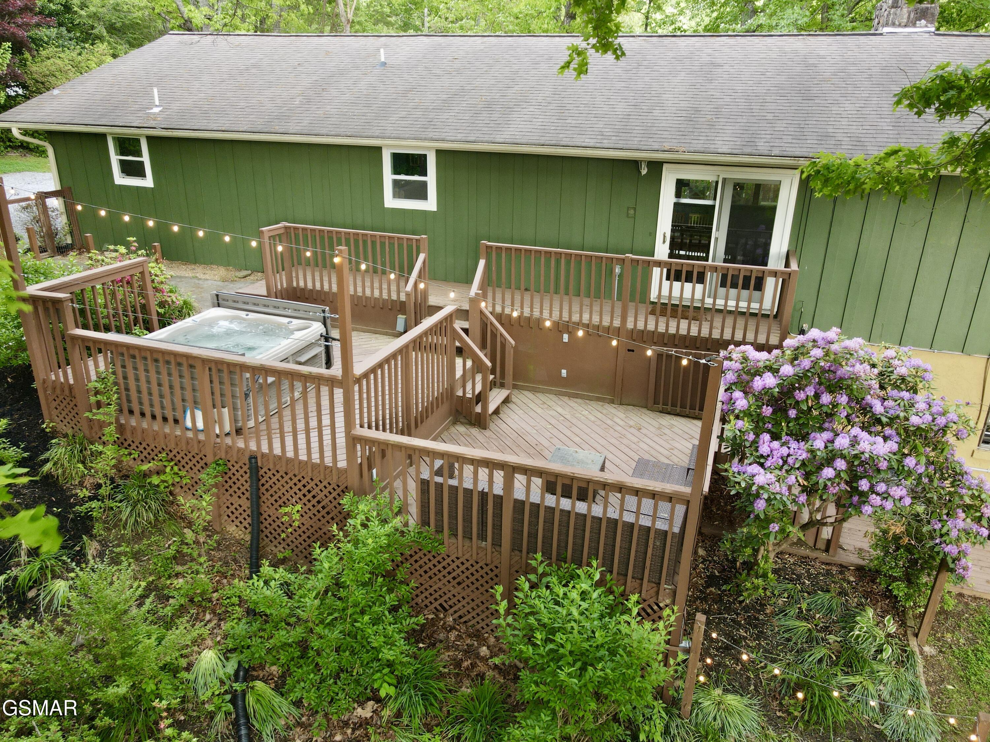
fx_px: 686
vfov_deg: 56.8
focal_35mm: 24
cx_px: 495
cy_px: 371
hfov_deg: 71.6
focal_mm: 4.5
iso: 240
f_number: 2.8
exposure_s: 1/15
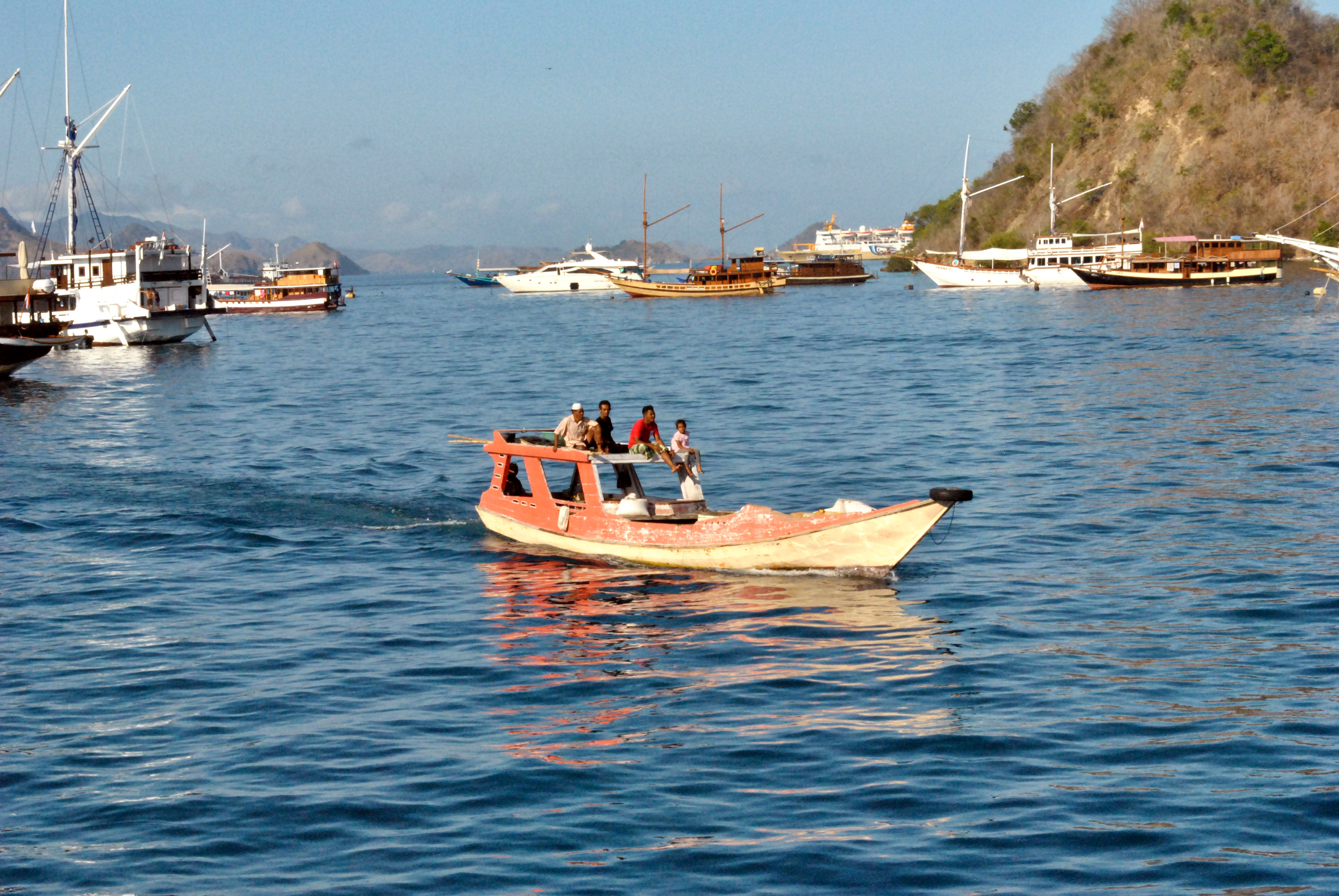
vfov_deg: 16.6
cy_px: 448
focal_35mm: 82
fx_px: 3072
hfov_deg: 24.6
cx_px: 670
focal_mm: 55
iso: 1600
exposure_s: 1/500
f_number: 22
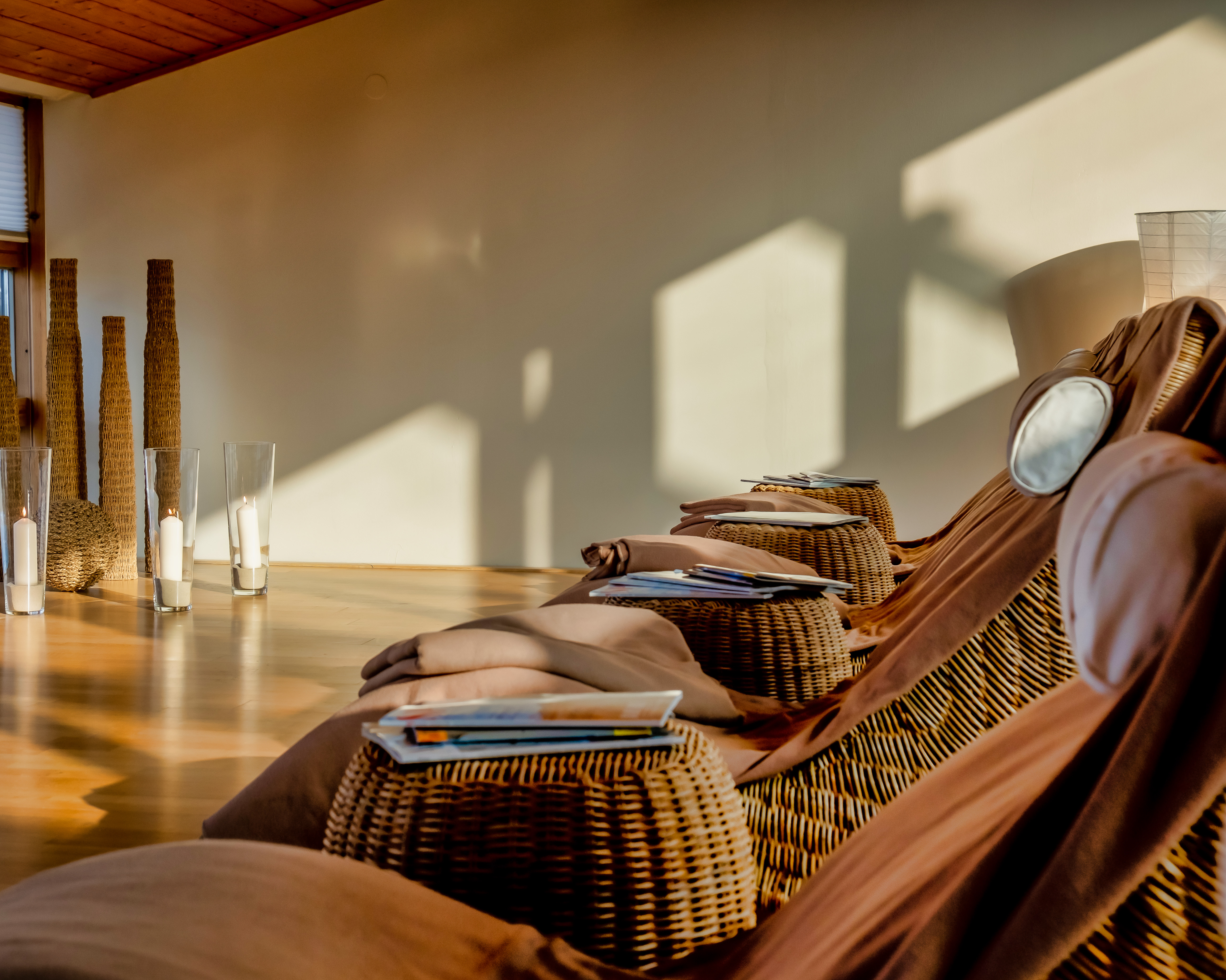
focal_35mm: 59
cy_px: 489
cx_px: 516
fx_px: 2141
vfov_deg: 25.8
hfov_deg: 31.9
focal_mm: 34.5
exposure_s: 1/100
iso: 320
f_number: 6.4
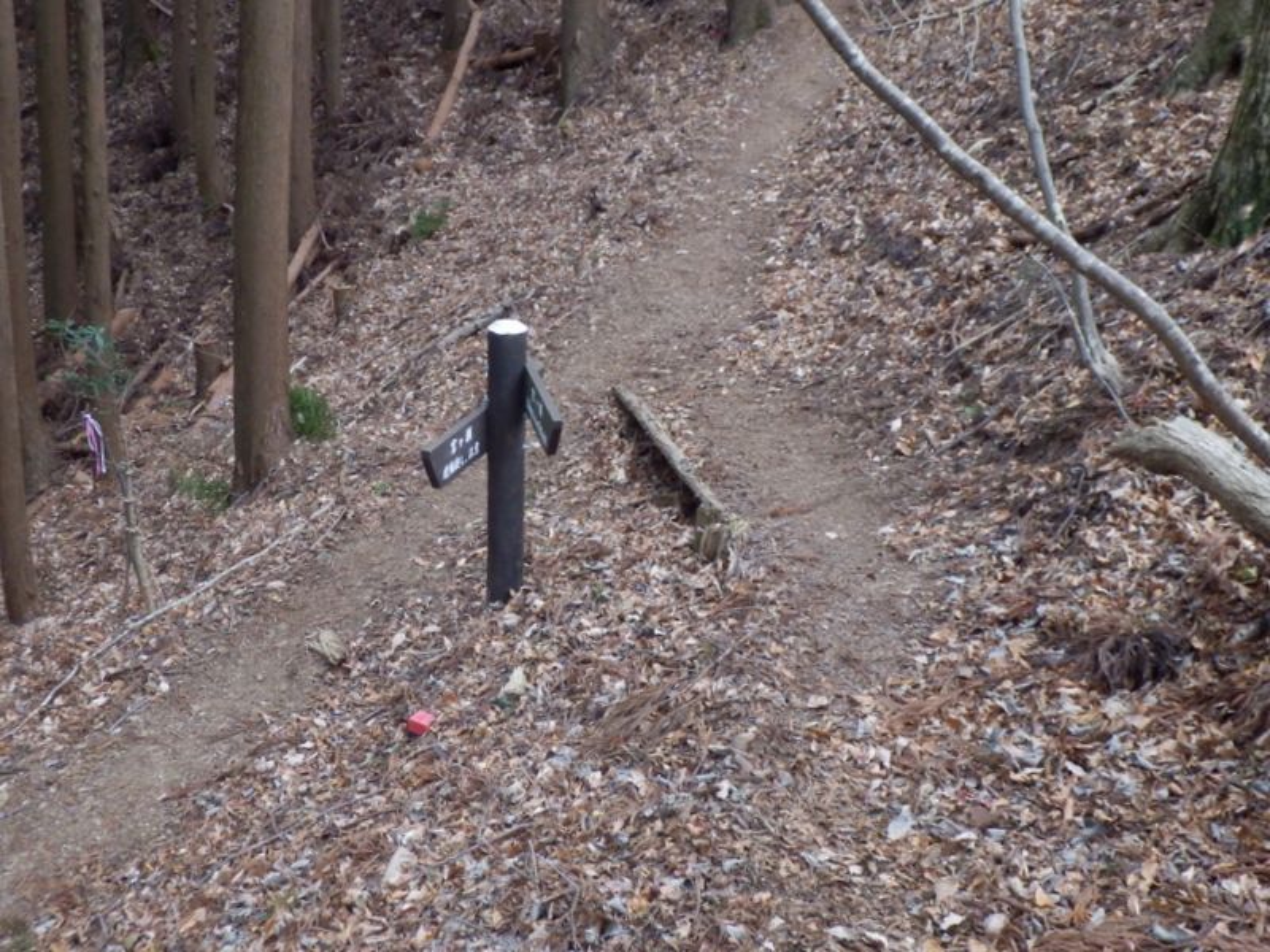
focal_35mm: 44
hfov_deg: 42.9
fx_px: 1614
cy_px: 476
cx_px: 635
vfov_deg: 32.9
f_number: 4.2
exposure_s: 1/40
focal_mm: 7.9
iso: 400
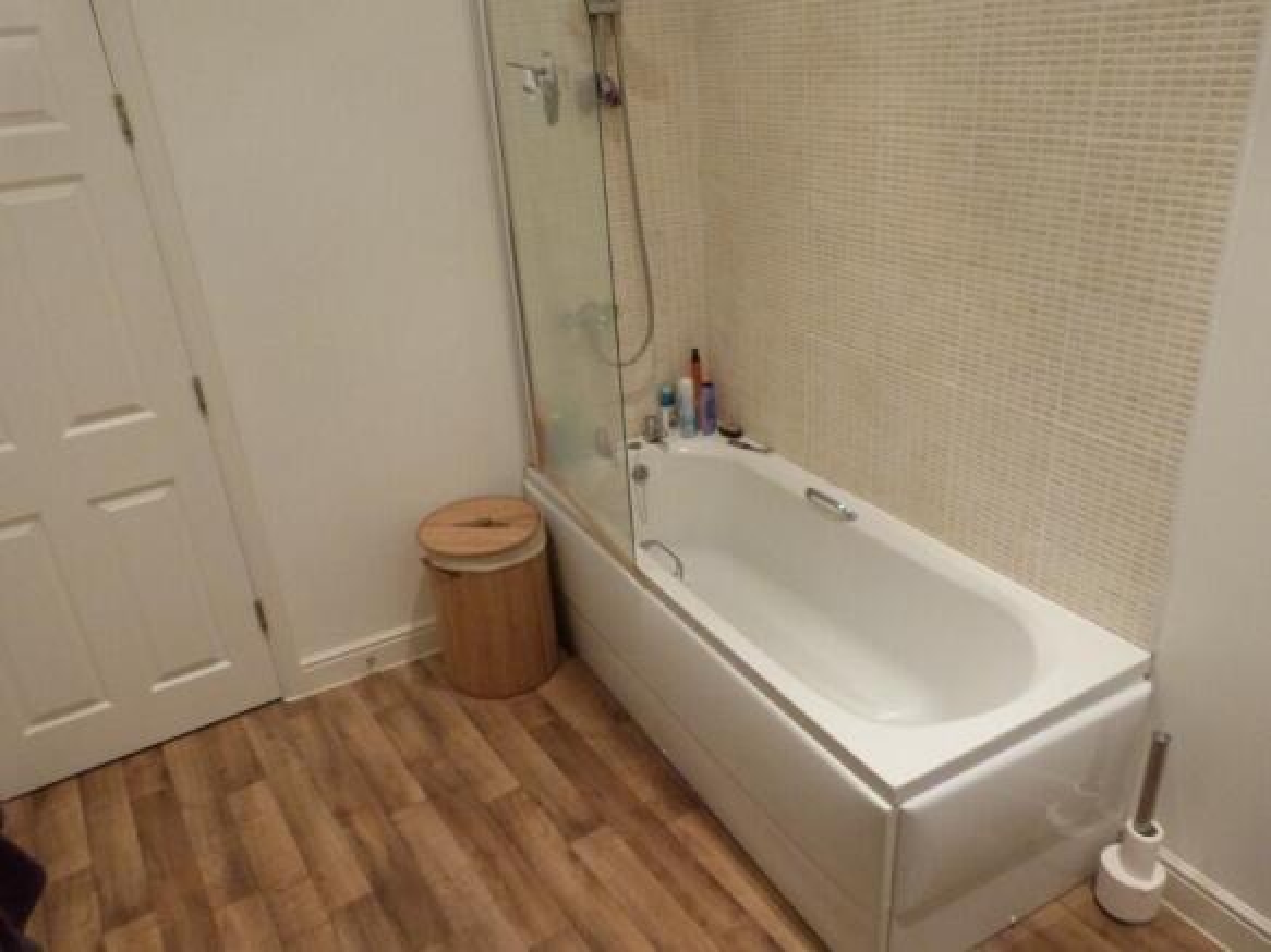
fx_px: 918
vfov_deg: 54.9
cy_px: 476
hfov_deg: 69.4
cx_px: 636
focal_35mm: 25
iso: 400
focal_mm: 4.5
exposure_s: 1/15
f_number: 2.8
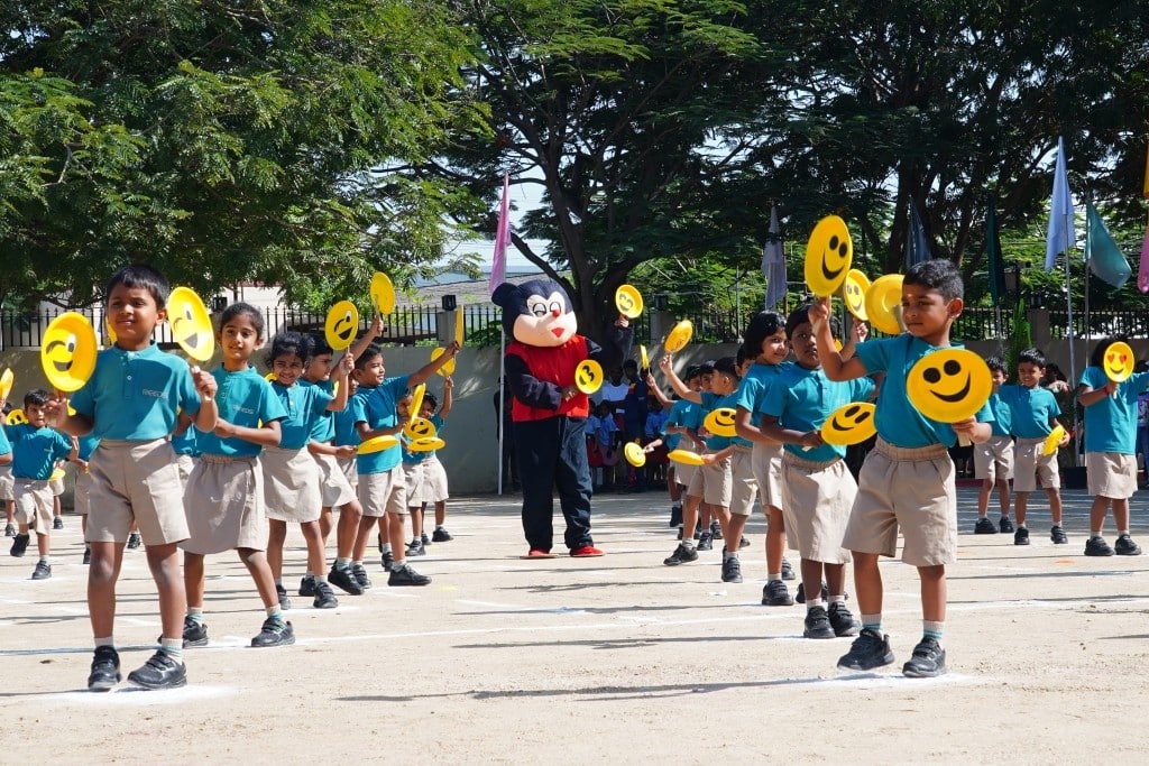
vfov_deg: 17.3
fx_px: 2522
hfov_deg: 25.7
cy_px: 383
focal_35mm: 79
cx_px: 574
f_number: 13
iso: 640
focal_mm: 53
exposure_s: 1/320
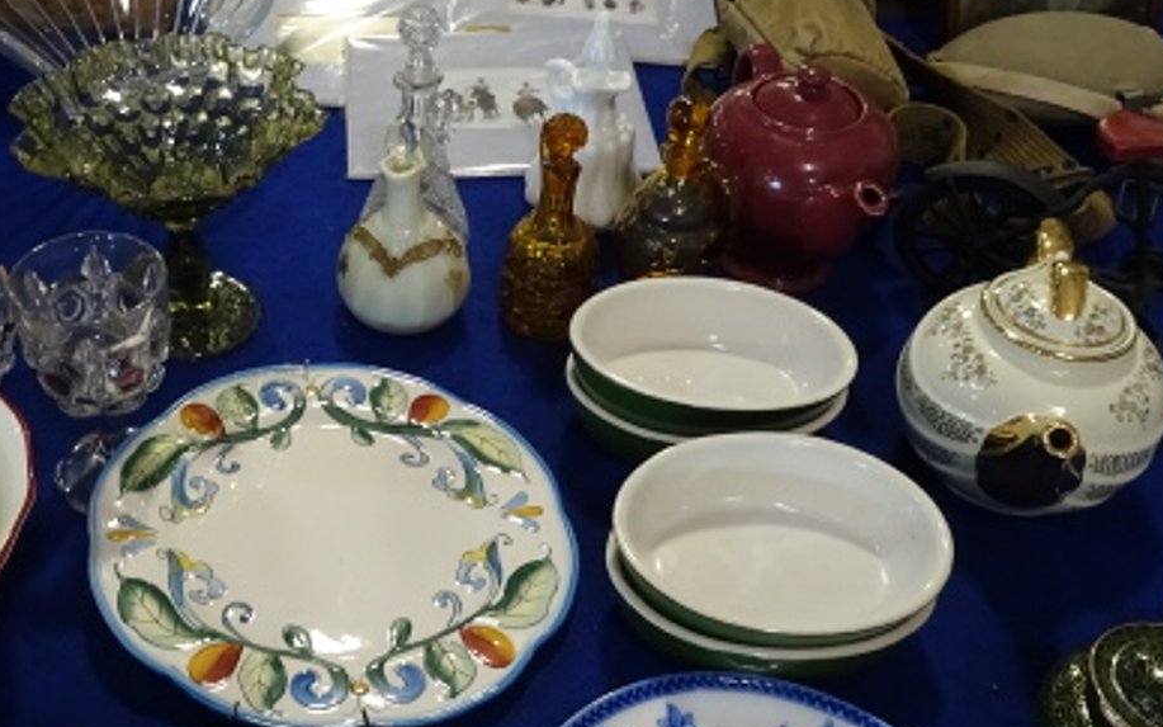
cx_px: 386
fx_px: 1331
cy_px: 317
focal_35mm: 42
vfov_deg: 30.5
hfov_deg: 46.4
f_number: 3.5
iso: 320
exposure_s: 1/30
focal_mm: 4.1
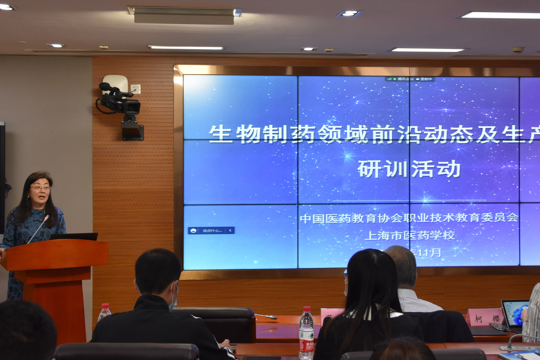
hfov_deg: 32.0
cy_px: 152
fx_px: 940
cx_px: 291
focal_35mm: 63
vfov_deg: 21.7
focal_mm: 31
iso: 800
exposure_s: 1/125
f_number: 5.6
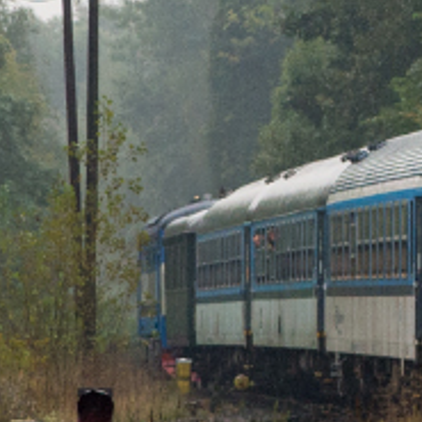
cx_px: 684
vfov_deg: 2.8
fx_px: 8496
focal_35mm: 616
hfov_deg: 2.8
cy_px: -27
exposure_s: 1/320
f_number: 6.3
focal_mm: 75
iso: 800
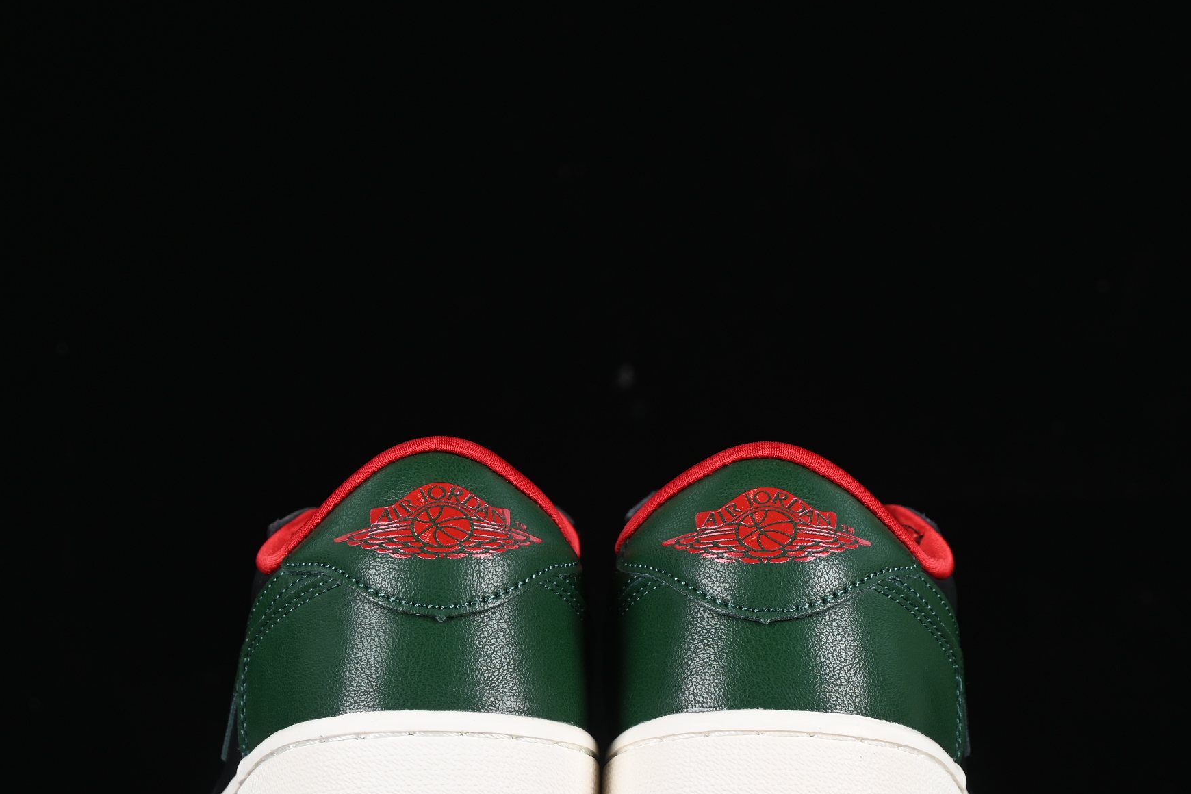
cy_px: 463
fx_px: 3970
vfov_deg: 11.4
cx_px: 634
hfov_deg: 17.1
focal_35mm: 120
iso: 160
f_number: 6.3
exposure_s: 1/60
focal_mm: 50
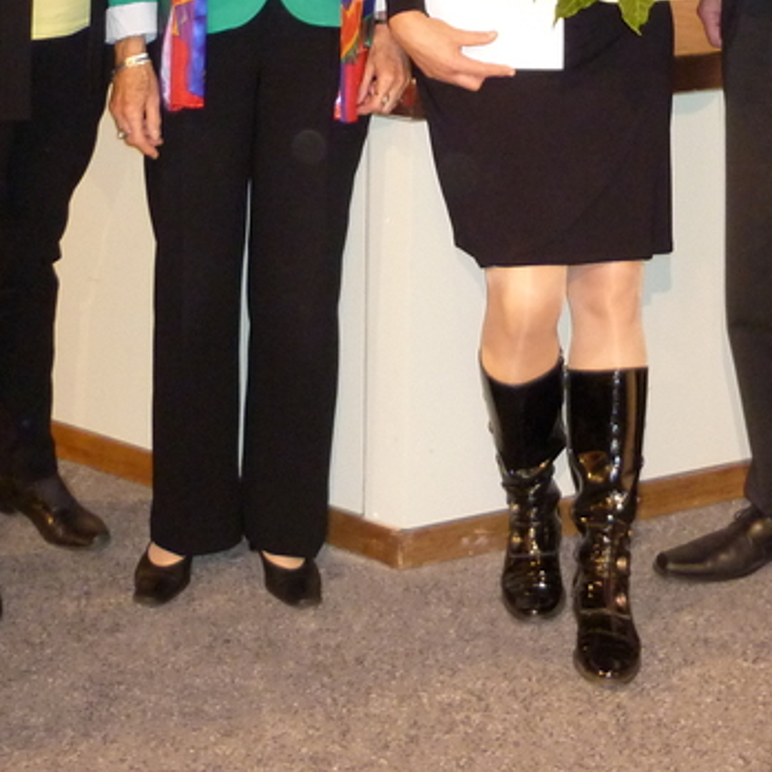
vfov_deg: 20.9
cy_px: -10
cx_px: 495
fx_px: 2019
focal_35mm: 80
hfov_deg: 21.6
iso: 320
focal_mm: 5.5
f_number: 2.8
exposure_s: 1/30
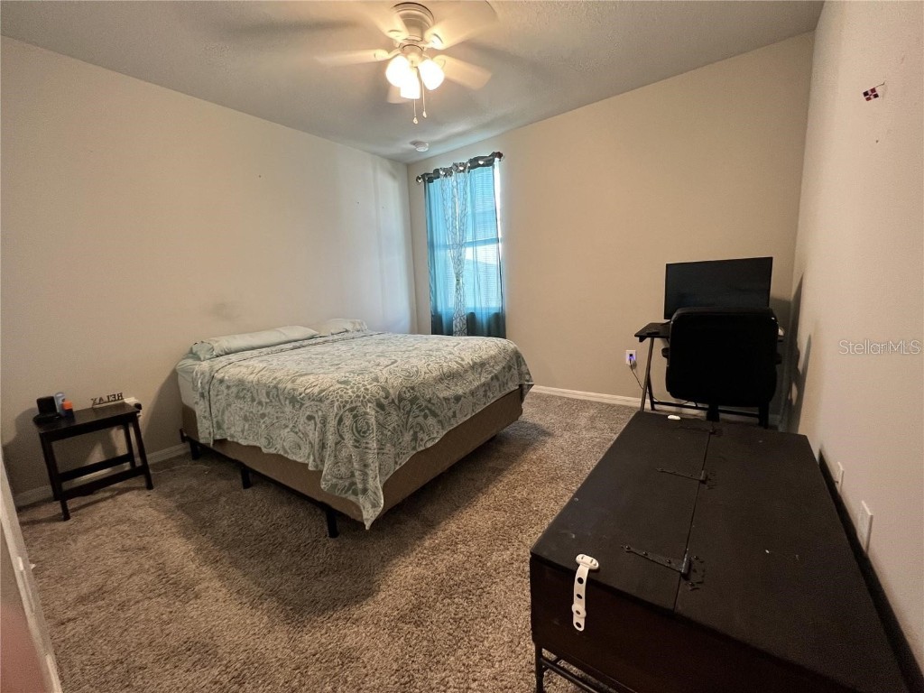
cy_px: 346
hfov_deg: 106.2
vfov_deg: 89.9
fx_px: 347
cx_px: 462
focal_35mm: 13
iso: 250
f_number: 1.8
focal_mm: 1.57
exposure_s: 1/60
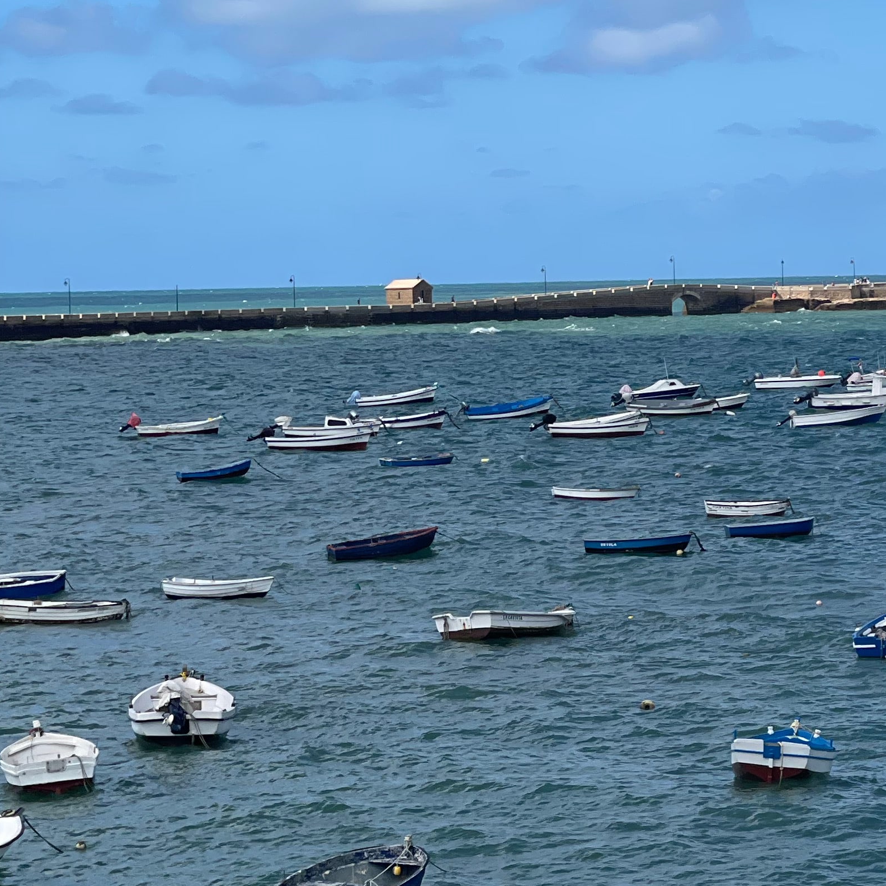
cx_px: 843
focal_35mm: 144
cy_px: 349
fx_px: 4170
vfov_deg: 12.1
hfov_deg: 12.0
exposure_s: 1/2096
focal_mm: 7.5
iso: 32
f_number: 2.2
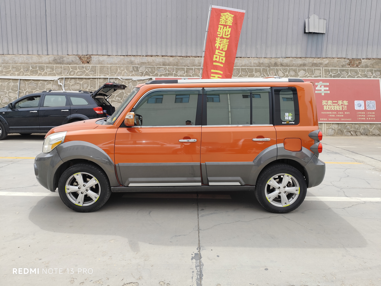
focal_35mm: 23
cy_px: 143
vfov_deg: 58.9
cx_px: 190
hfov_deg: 73.9
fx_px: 253
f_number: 1.65
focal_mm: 6.14
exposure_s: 1/436
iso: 50
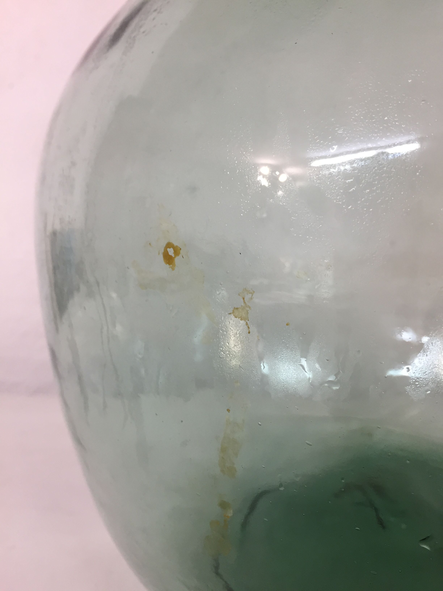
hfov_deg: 48.2
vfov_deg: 61.7
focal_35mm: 29
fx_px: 495
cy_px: 296
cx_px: 222
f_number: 2.2
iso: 100
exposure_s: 1/33
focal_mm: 4.15
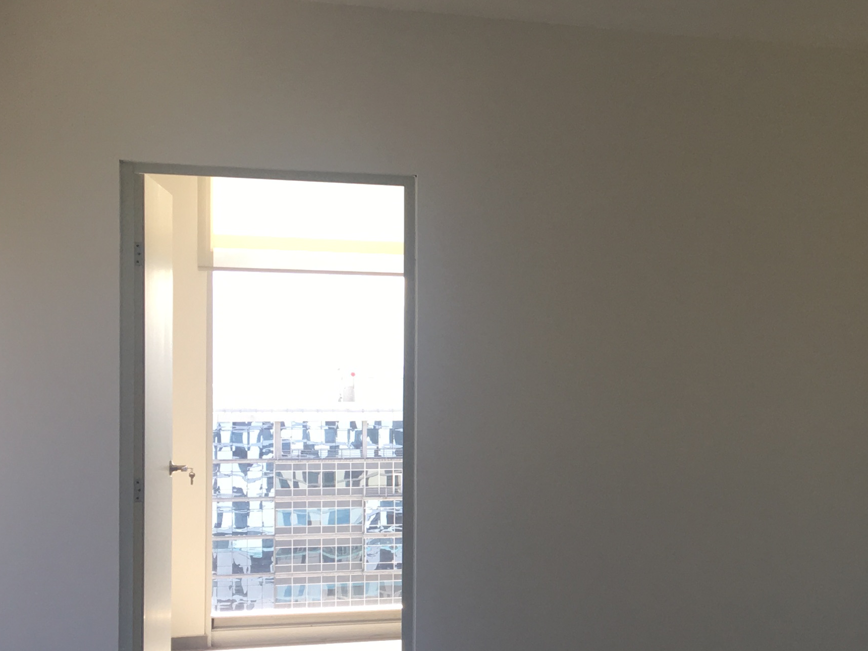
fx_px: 1705
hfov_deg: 26.9
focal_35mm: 68
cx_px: 885
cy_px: 402
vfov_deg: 21.6
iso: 25
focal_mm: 4.15
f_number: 2.2
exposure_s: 1/120
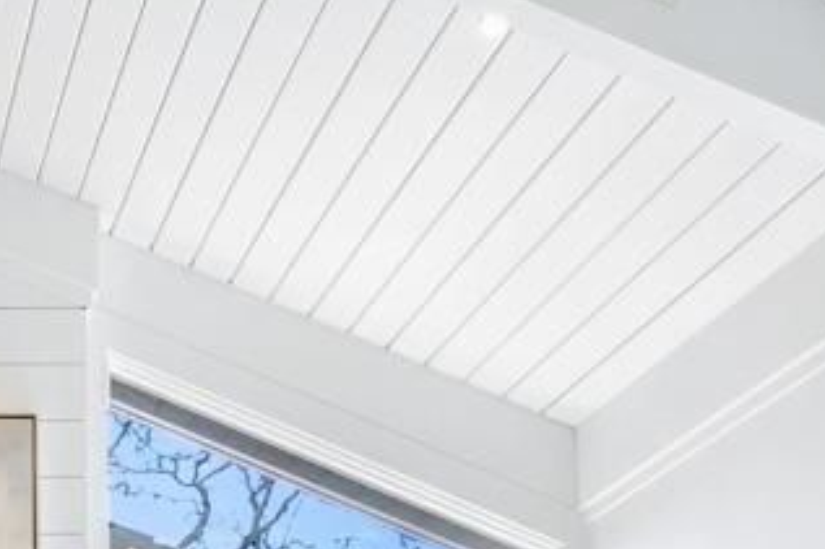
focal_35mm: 71
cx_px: -226
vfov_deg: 16.2
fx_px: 1626
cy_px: 981
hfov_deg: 25.0
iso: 250
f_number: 9
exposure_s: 1/2
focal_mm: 10
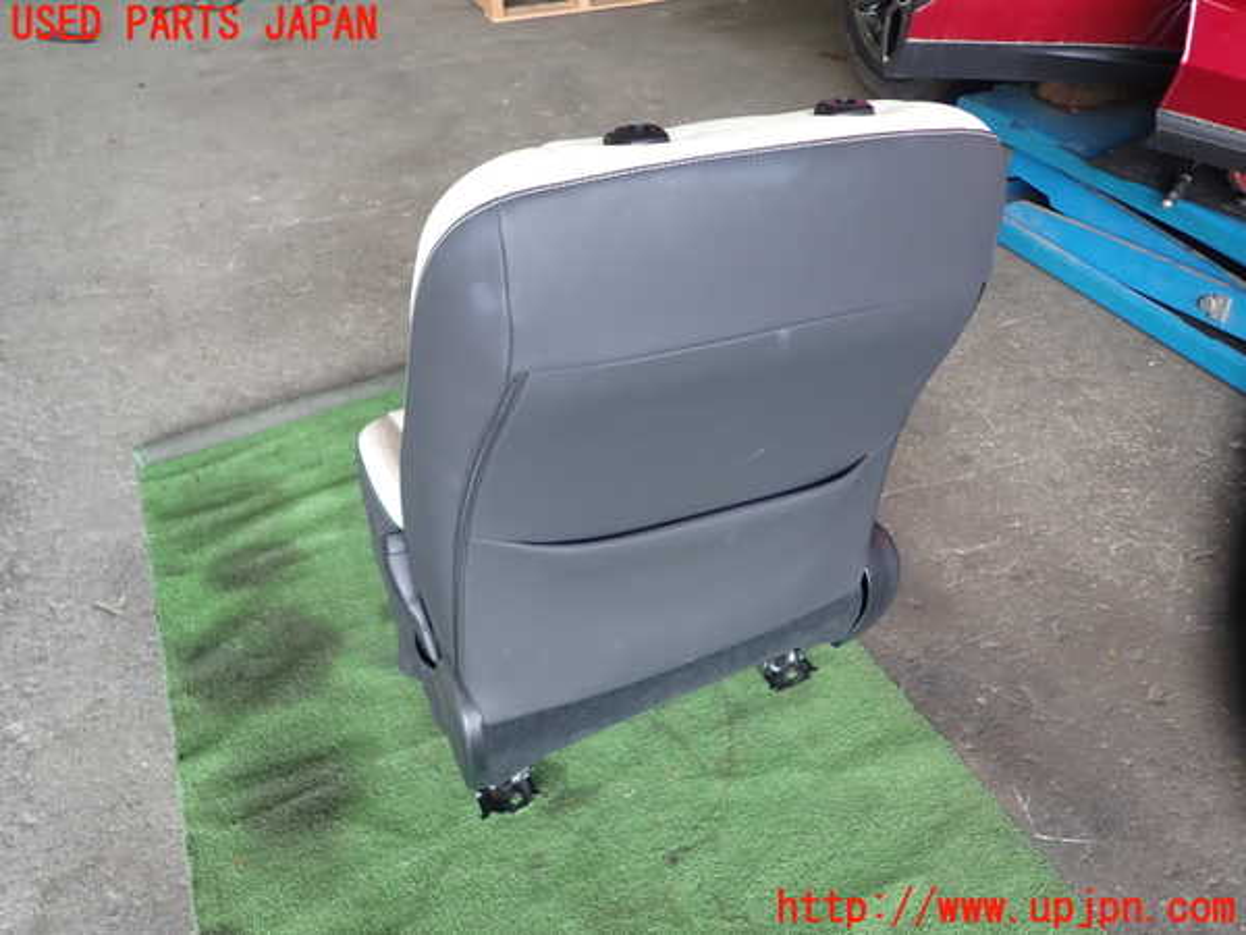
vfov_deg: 54.9
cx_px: 623
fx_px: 900
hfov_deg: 69.4
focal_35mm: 25
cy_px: 468
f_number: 2
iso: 125
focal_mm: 4.5
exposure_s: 1/60
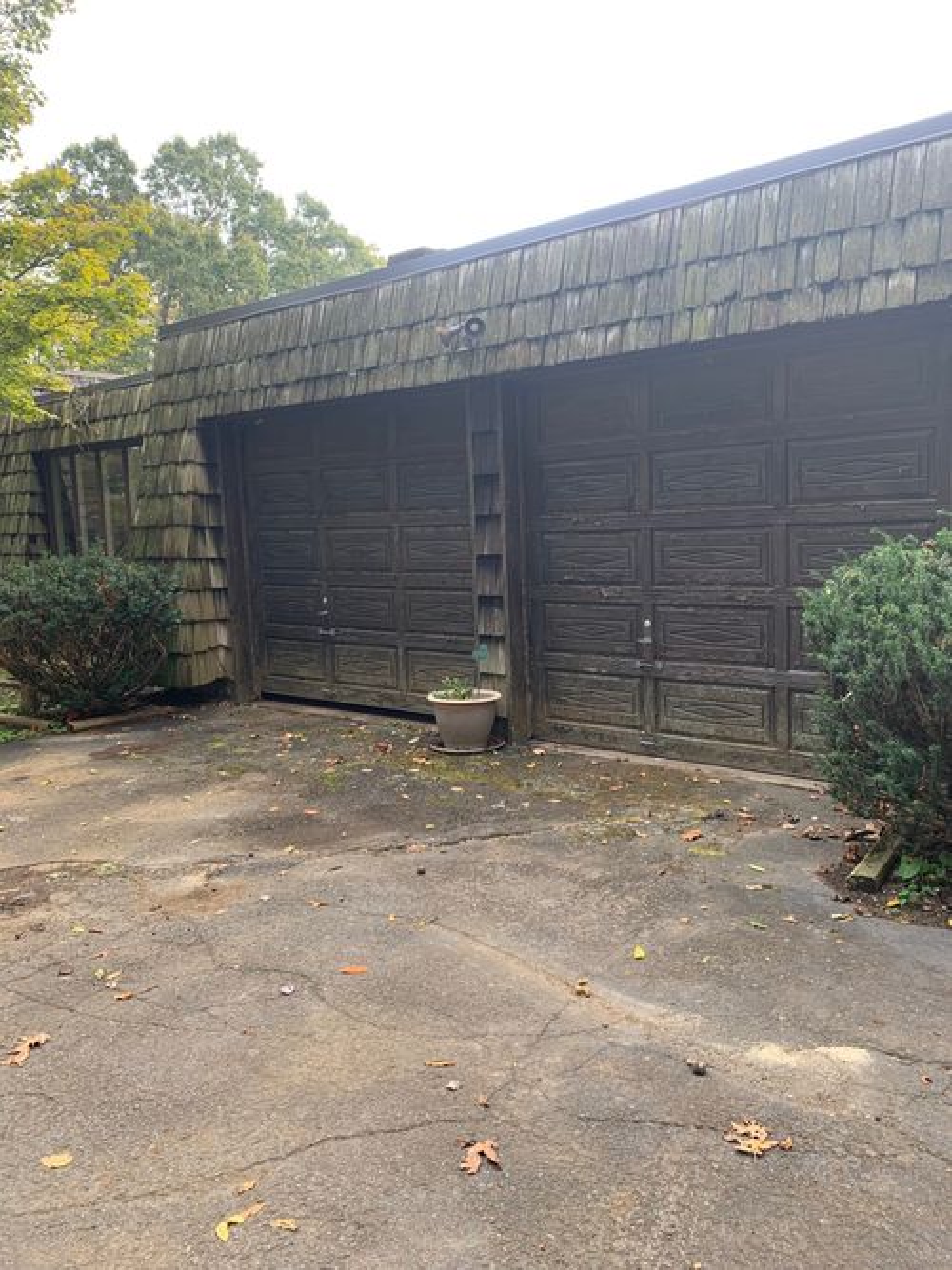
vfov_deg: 67.3
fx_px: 954
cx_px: 476
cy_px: 635
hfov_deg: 53.0
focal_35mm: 26
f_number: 1.8
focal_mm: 4.25
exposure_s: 1/121
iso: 25
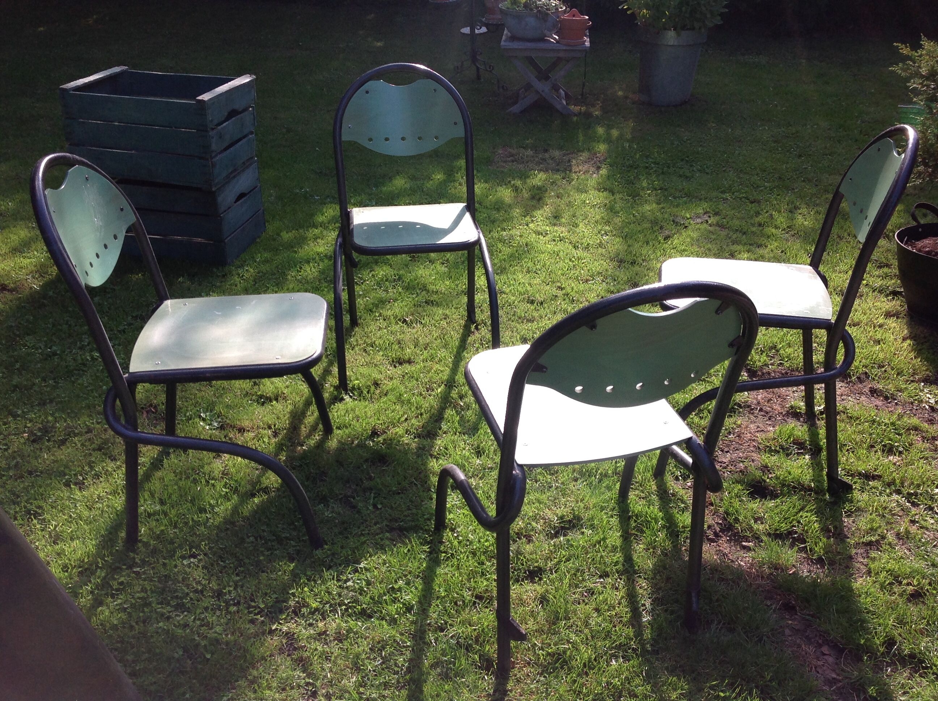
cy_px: 350
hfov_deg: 52.7
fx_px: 947
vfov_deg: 40.6
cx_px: 469
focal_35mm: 35
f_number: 2.4
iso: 50
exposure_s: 1/325
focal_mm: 4.28
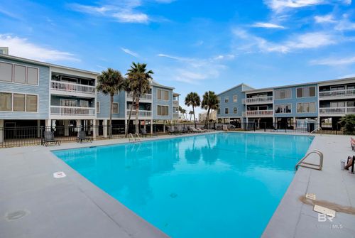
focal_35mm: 16
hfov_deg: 96.6
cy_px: 119
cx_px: 178
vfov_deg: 73.9
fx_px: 158
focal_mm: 16
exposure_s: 1/400
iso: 80
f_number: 6.3
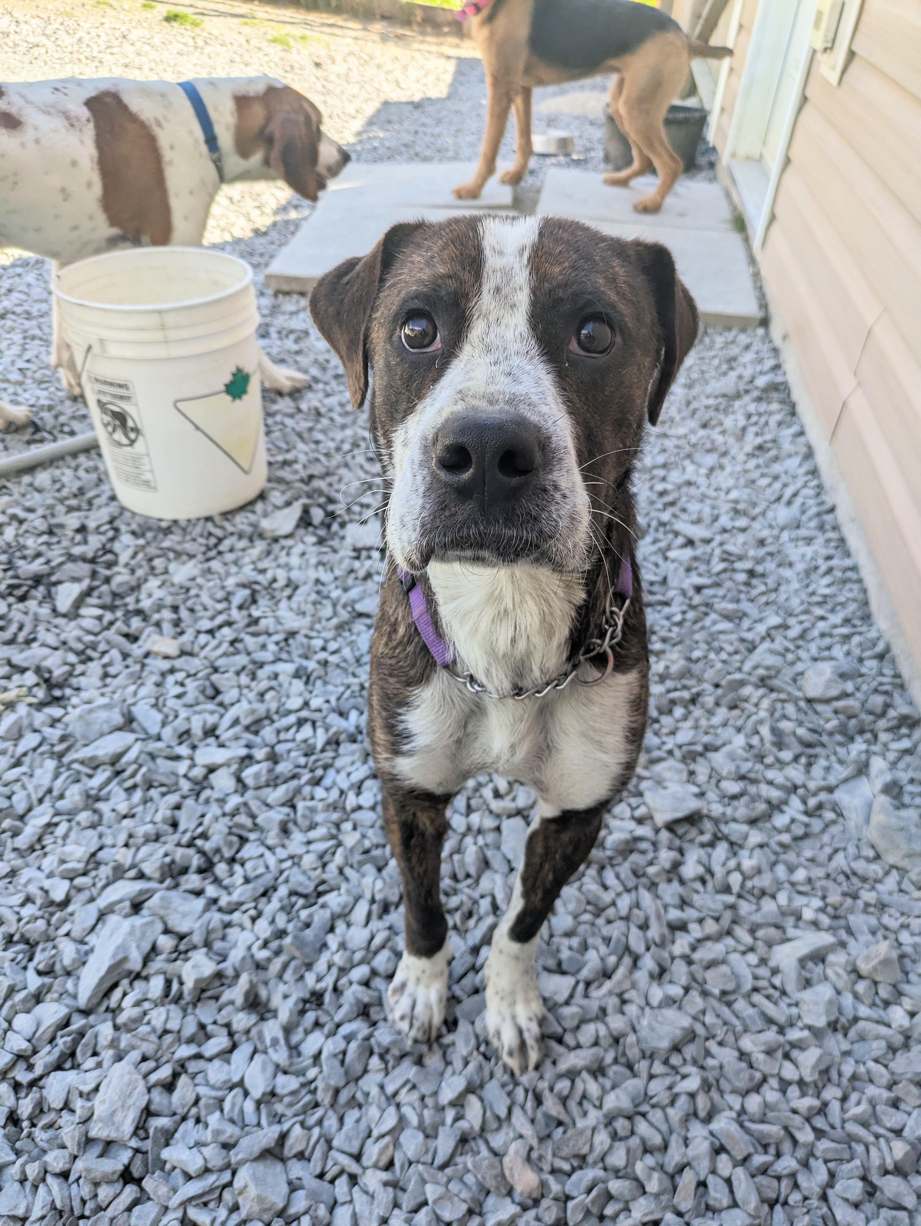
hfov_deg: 54.9
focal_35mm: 25
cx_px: 460
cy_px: 613
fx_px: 886
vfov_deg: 69.4
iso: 47
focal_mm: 5.43
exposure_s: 1/555
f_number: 1.89
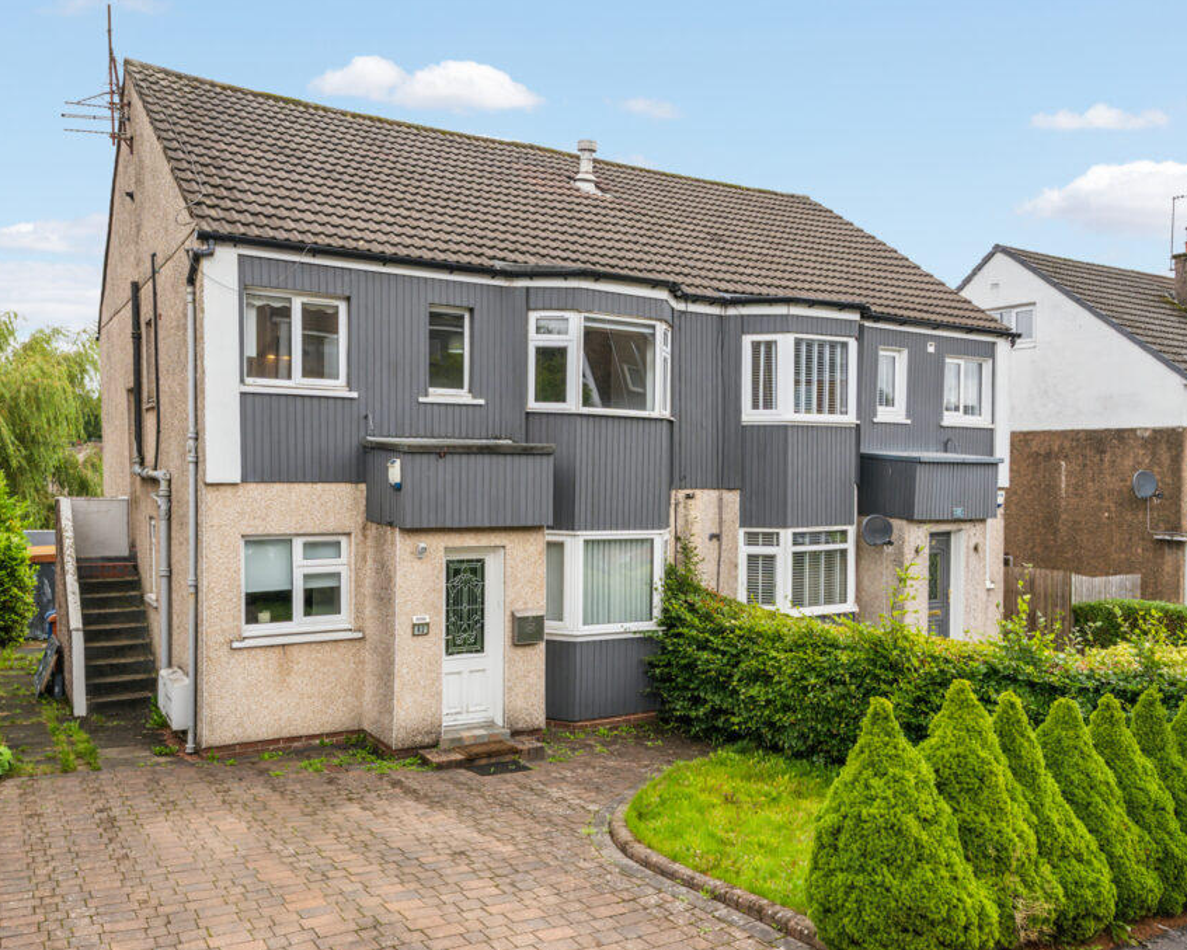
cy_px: 474
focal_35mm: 26
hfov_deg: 66.7
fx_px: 898
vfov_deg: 55.7
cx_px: 535
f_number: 7.1
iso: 100
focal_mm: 15
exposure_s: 1/100
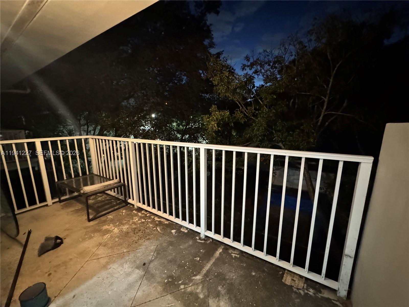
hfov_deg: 102.1
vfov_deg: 85.7
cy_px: 154
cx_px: 204
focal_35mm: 14
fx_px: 165
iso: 2000
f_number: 2.2
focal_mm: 2.22
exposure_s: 1/24
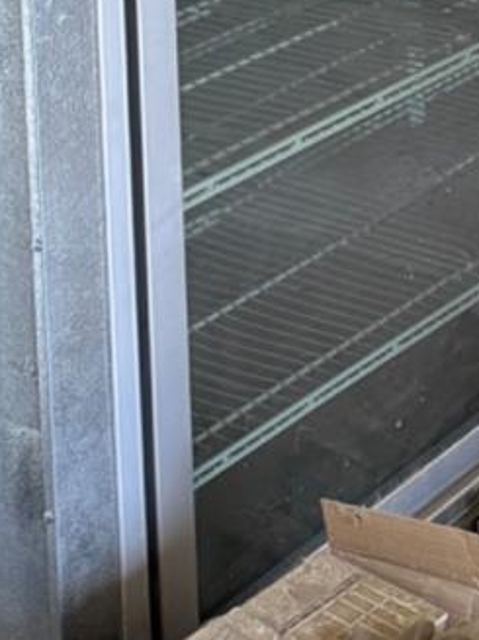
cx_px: 1061
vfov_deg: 14.6
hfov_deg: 11.6
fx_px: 2031
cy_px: -661
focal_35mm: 110
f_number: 1.78
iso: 200
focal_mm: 6.76
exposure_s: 1/78
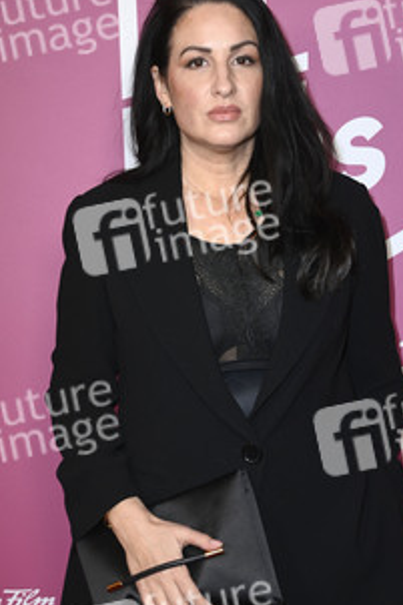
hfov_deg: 16.6
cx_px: 235
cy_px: 329
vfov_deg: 24.8
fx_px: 1378
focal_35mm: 82
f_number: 5.6
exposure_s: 1/250
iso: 640
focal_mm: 62
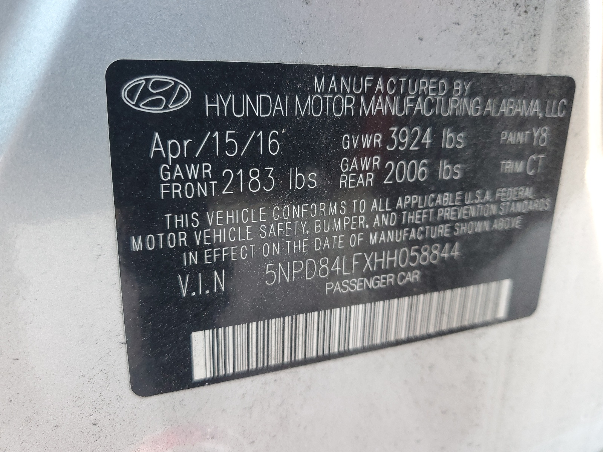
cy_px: 226
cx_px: 302
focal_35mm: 26
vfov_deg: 53.1
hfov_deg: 67.3
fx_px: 453
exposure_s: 1/60.2
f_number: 1.5
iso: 150
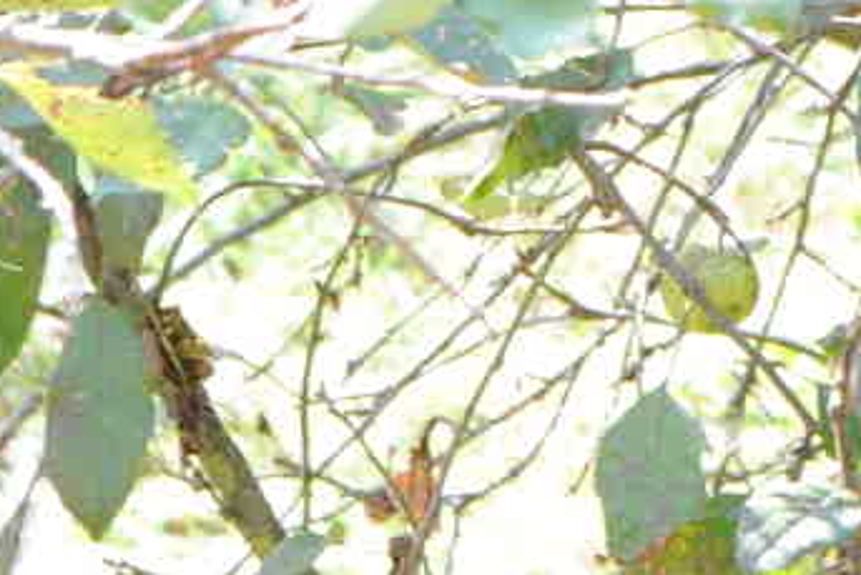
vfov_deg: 2.9
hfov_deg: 4.4
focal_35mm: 465
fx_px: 11125
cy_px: -1180
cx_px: 1489
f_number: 9
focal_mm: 75
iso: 1250
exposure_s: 1/125
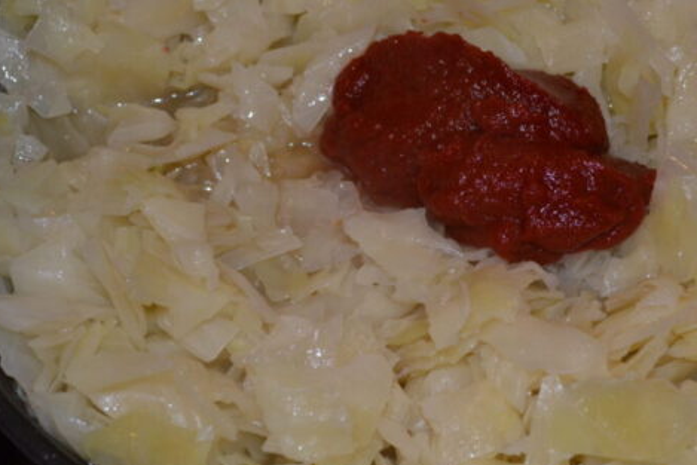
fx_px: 1820
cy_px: 145
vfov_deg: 14.5
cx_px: 456
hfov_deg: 21.6
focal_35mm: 94
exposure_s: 1/60
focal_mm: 42
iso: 720
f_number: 5.3
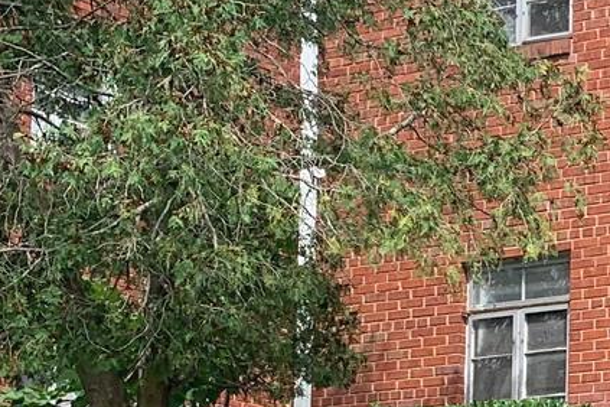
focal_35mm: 131
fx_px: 2220
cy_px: 538
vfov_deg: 10.2
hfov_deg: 14.2
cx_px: 1037
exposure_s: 1/1314
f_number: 1.8
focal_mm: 4.25
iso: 25
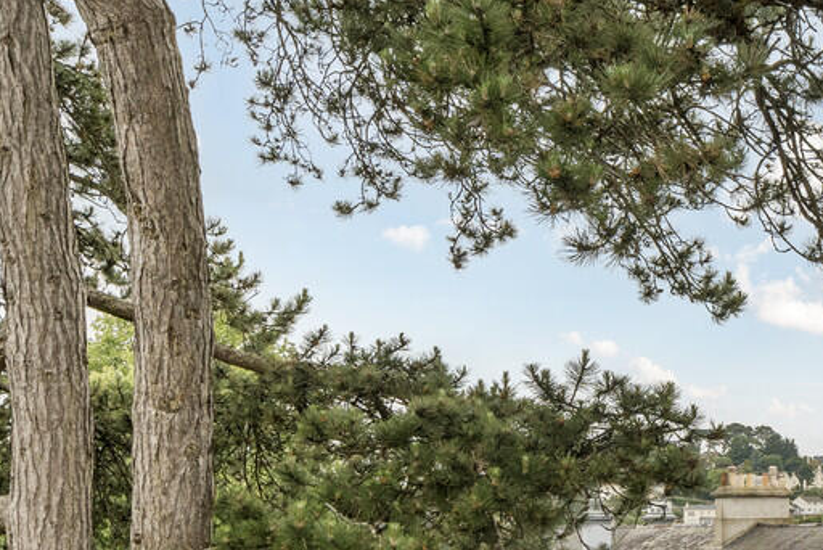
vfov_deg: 21.5
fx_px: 1418
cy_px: 495
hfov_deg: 30.6
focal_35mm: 62
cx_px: 770
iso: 400
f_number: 8
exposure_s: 1/500
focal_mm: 21
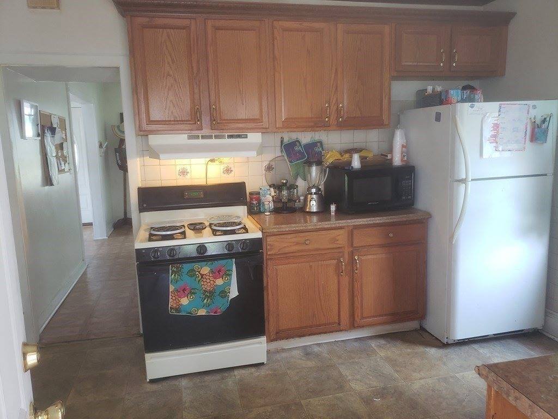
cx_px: 279
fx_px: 419
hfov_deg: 67.3
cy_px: 210
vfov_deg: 53.1
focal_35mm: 26
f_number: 2.4
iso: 160
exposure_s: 1/60
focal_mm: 4.3
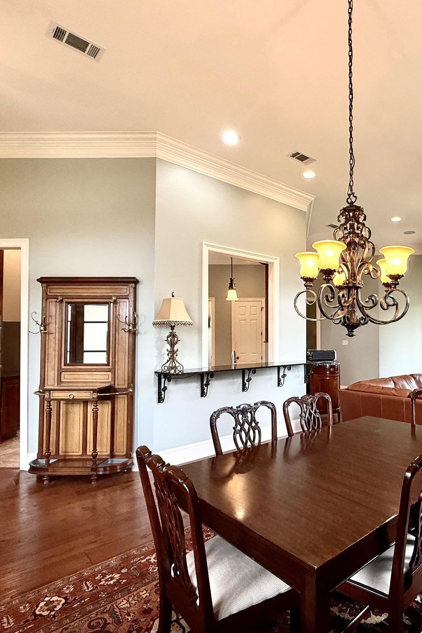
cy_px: 332
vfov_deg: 81.1
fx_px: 369
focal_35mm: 21
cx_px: 297
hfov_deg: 57.5
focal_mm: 2.22
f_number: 2.2
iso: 320
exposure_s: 1/120
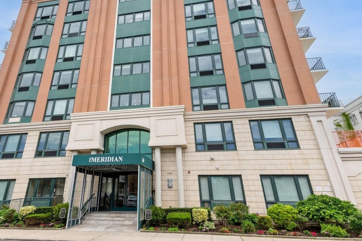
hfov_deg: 77.8
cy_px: 91
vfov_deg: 56.5
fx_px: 221
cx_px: 147
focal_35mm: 22
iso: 640
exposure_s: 1/320
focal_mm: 15
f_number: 14
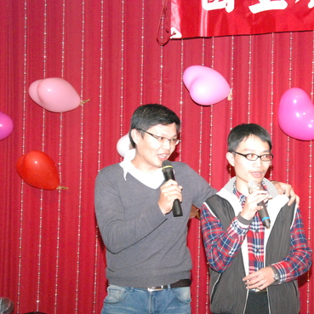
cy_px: 194
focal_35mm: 121
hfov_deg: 14.3
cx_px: 253
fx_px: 1242
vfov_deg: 14.4
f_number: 5
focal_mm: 50
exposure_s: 1/200
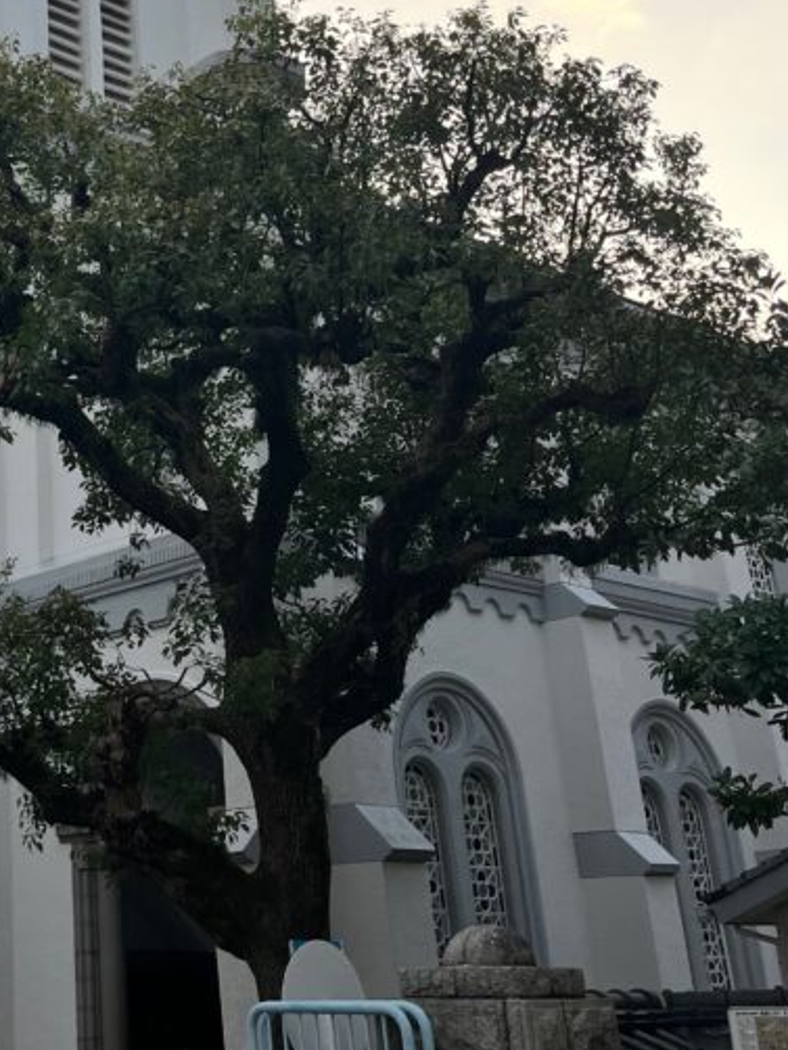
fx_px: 1607
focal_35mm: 53
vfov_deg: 35.2
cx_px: -13
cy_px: 245
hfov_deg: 26.0
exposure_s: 1/840
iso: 50
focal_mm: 5.1
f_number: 1.6
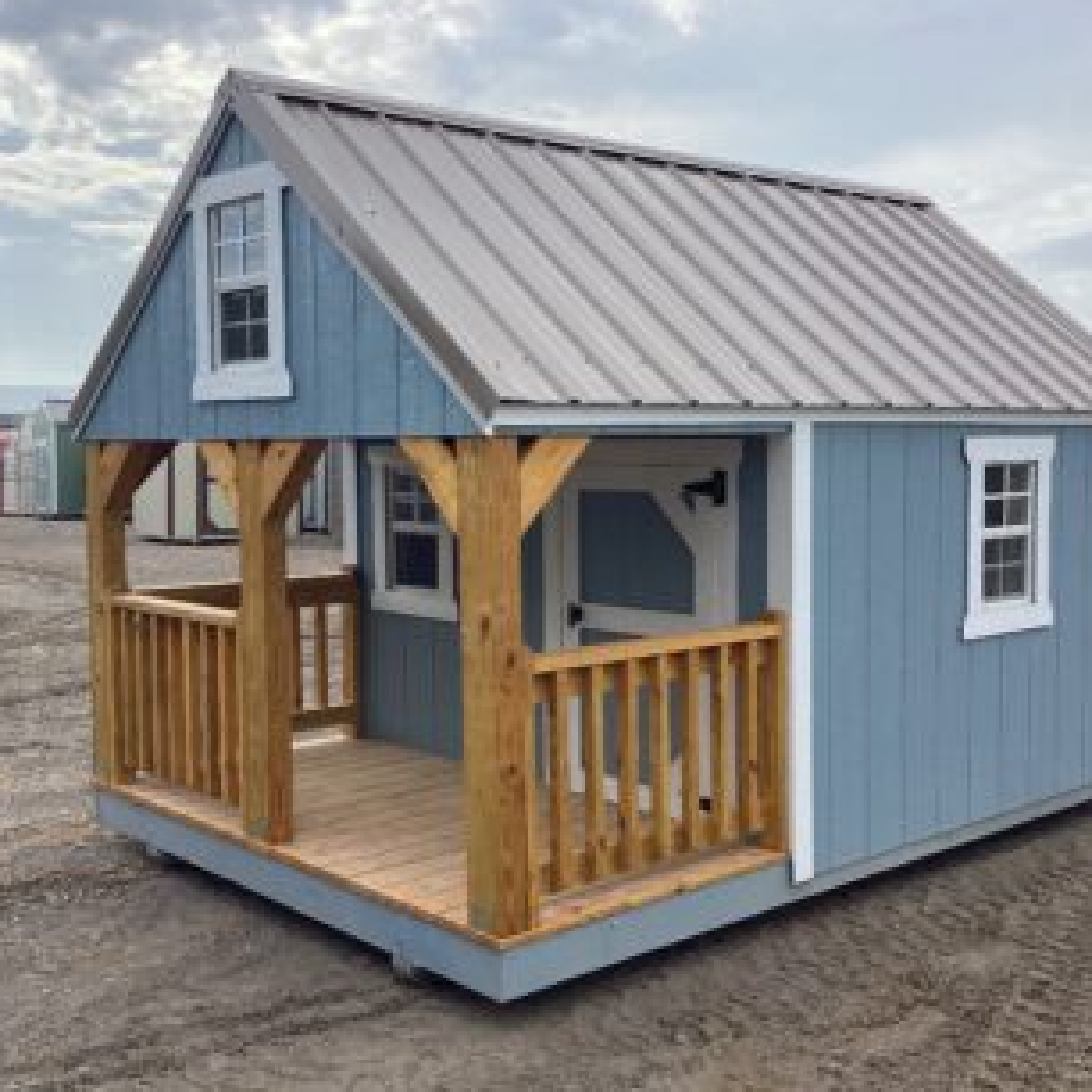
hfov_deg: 42.8
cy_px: 542
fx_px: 1392
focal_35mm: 39
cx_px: 505
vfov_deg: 42.8
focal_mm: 3.3
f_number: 2.4
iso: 25
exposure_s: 1/1045
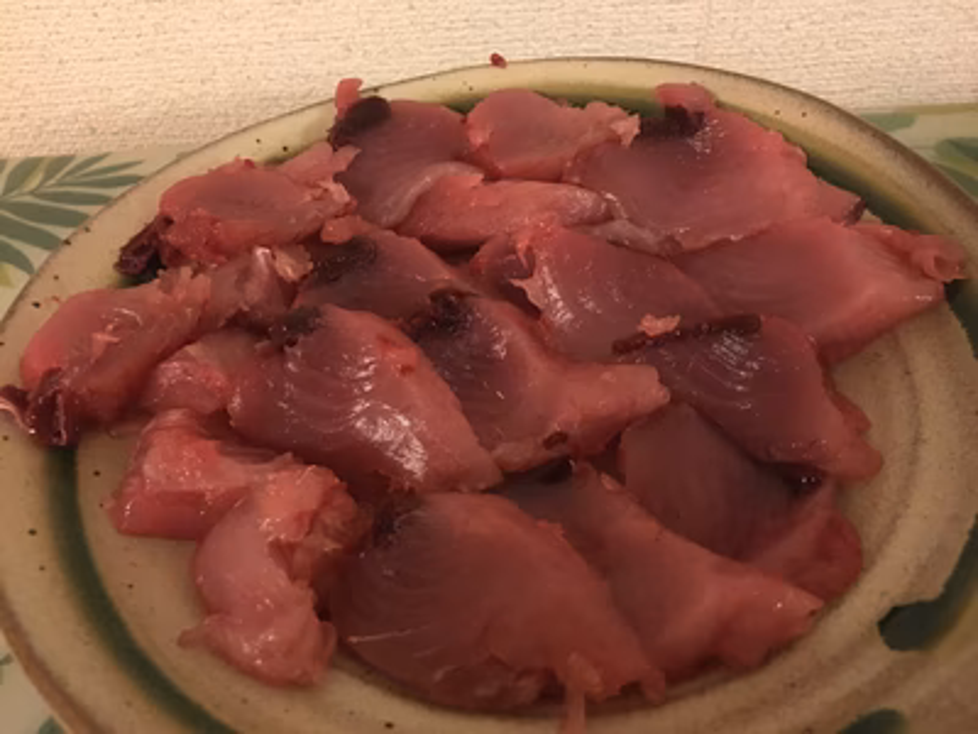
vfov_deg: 48.2
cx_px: 489
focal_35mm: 29
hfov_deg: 61.7
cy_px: 367
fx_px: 819
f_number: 2.2
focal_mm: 4.15
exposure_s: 1/15
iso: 250
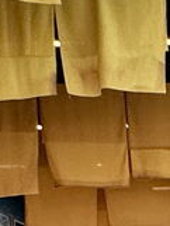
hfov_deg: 9.0
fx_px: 909
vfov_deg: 12.2
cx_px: 485
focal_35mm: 139
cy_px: 484
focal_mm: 2.22
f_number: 2.2
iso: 40
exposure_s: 1/143
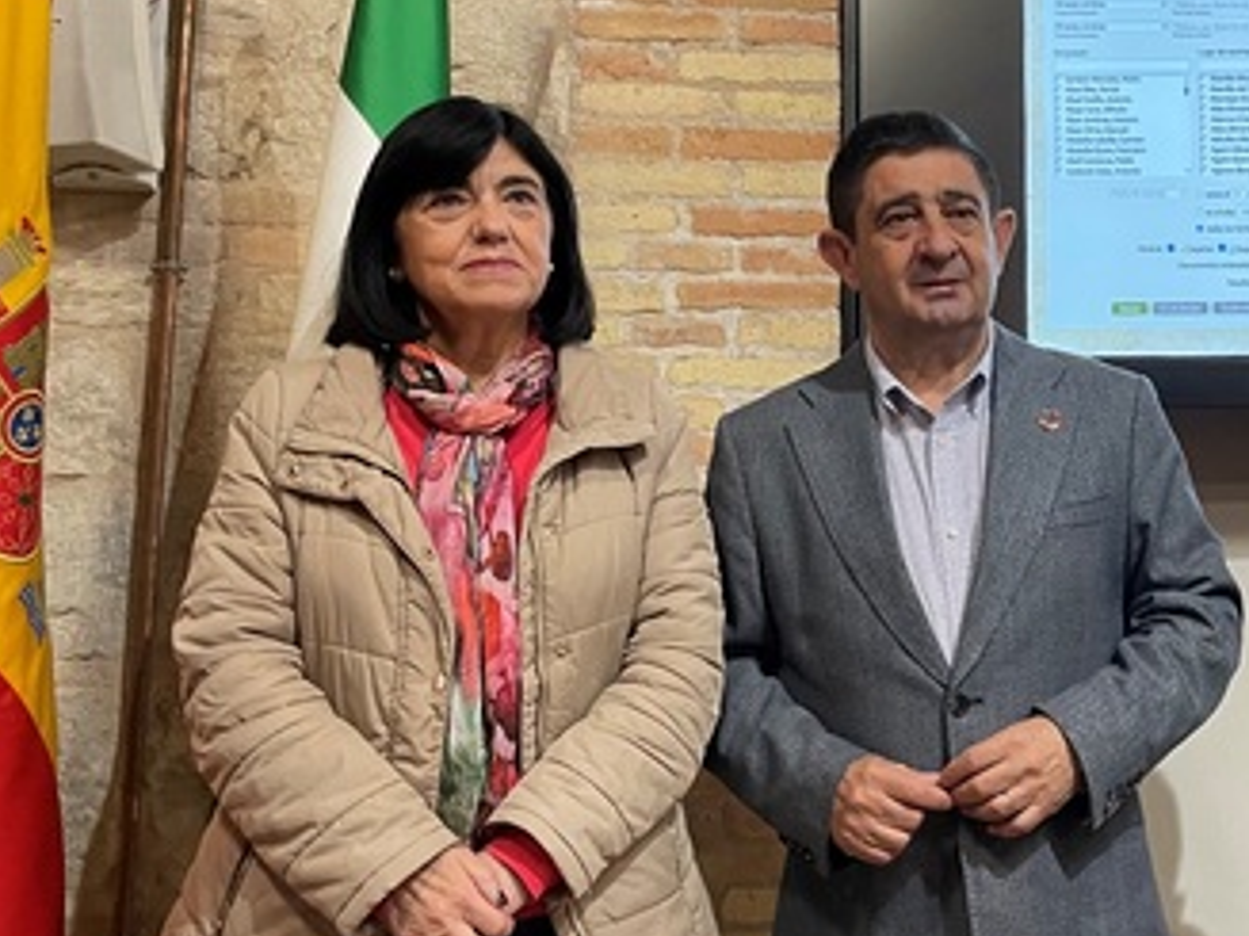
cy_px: 359
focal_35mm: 53
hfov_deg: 34.6
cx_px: 1069
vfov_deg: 27.4
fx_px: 1912
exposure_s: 1/50
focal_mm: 4.2
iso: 125
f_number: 1.6
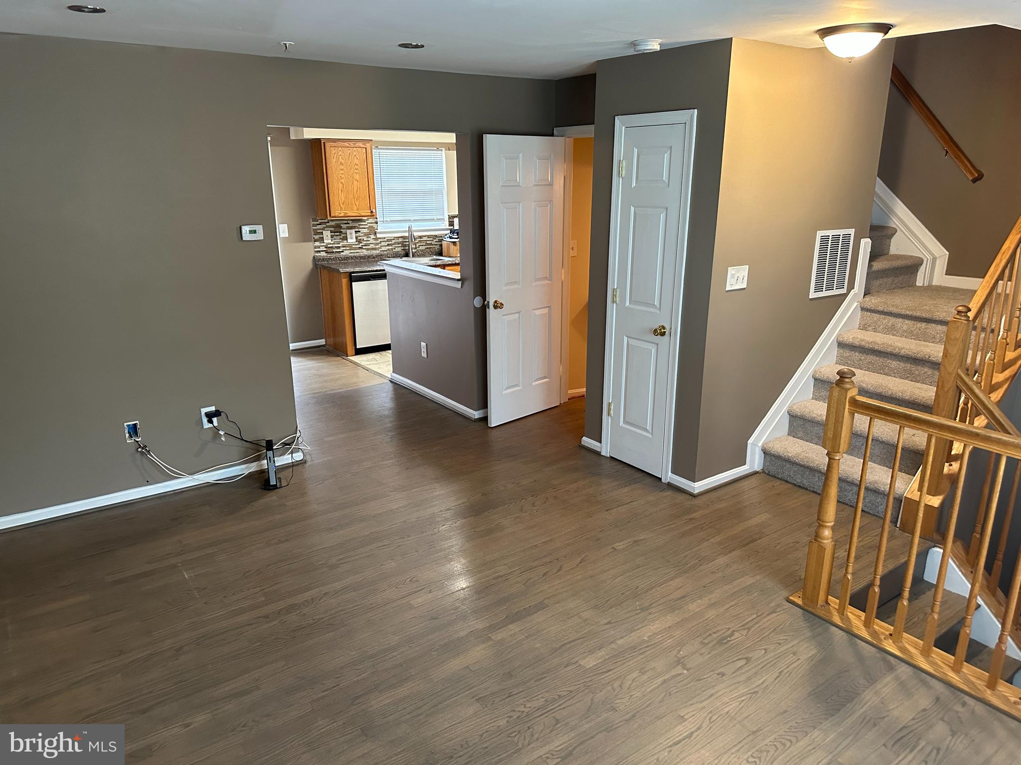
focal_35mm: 24
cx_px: 510
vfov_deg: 56.8
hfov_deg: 71.6
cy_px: 382
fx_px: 708
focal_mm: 6.86
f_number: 1.78
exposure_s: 1/60
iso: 500
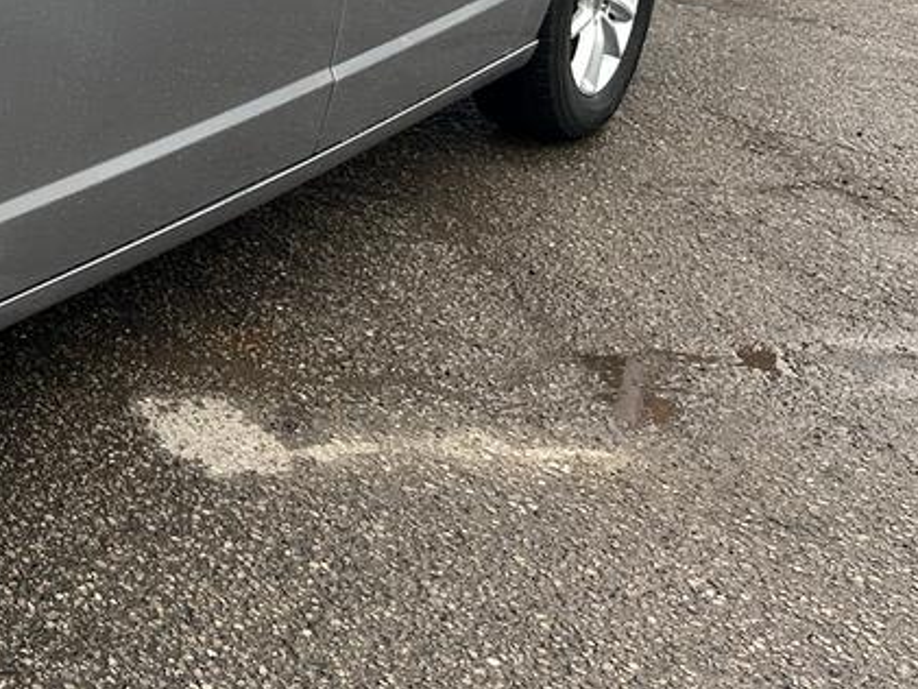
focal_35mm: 73
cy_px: -24
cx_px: -334
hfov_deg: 23.1
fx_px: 1936
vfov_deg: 19.5
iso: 80
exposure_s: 1/676
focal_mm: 6.86
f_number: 1.78
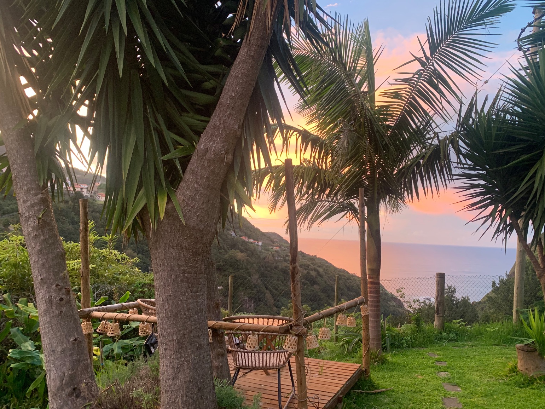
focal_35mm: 27
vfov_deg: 51.4
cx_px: 281
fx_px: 425
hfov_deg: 65.3
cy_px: 201
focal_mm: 4.25
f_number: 1.8
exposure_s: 1/60
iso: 160
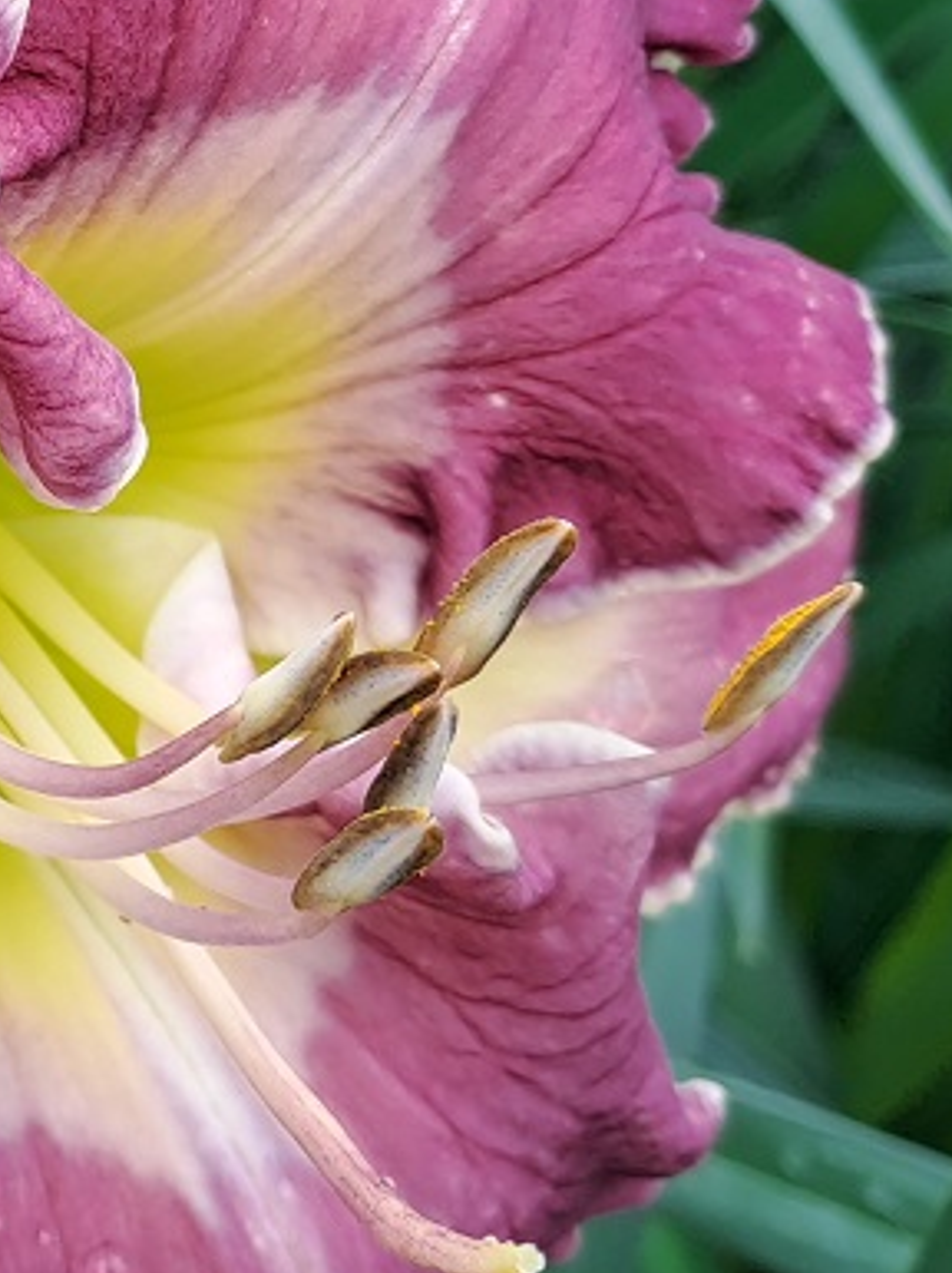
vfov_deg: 24.8
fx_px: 2865
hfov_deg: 17.8
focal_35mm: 78
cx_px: -228
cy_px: 337
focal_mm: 4.65
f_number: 1.8
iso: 32
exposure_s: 1/100
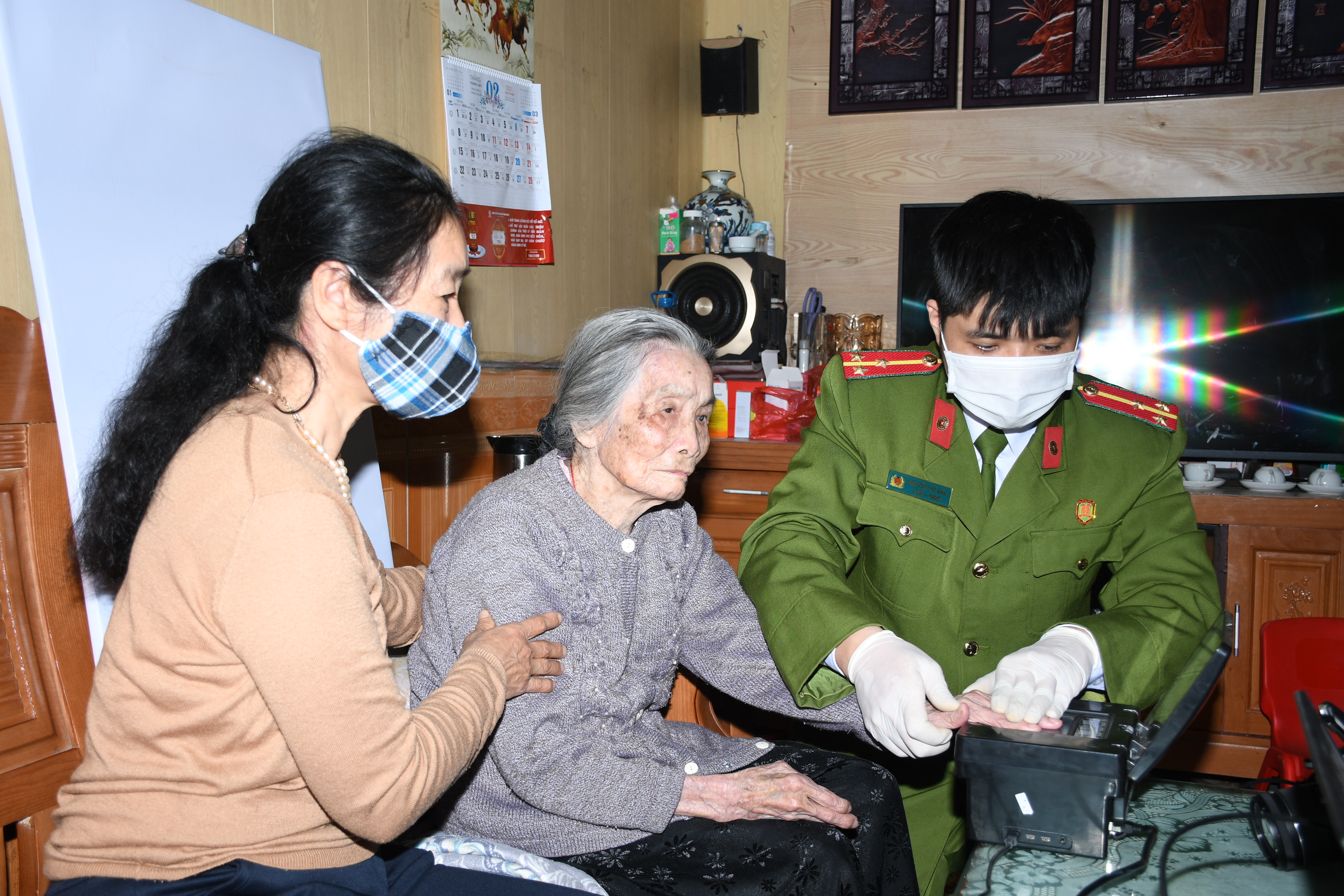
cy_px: 448
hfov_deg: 53.1
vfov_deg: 36.9
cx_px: 672
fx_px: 1344
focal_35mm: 36
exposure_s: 1/200
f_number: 5
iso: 160
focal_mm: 24
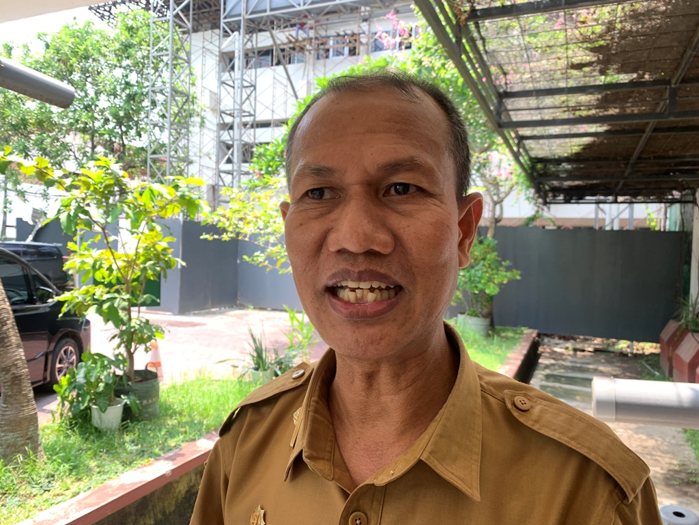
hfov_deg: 67.3
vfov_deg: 53.1
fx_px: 525
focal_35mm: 26
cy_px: 262
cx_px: 350
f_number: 1.8
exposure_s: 1/121
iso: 40
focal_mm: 4.25
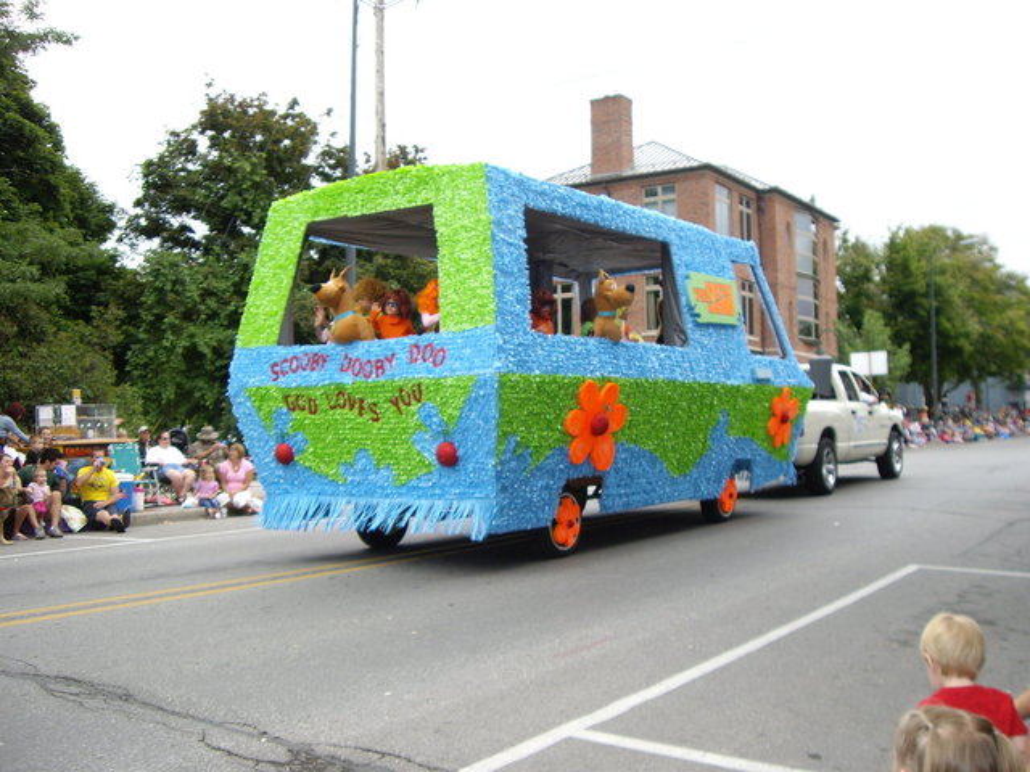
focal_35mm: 38
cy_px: 386
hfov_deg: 49.0
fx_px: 1131
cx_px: 515
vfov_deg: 37.7
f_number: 2.7
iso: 100
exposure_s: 1/500
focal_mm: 6.2
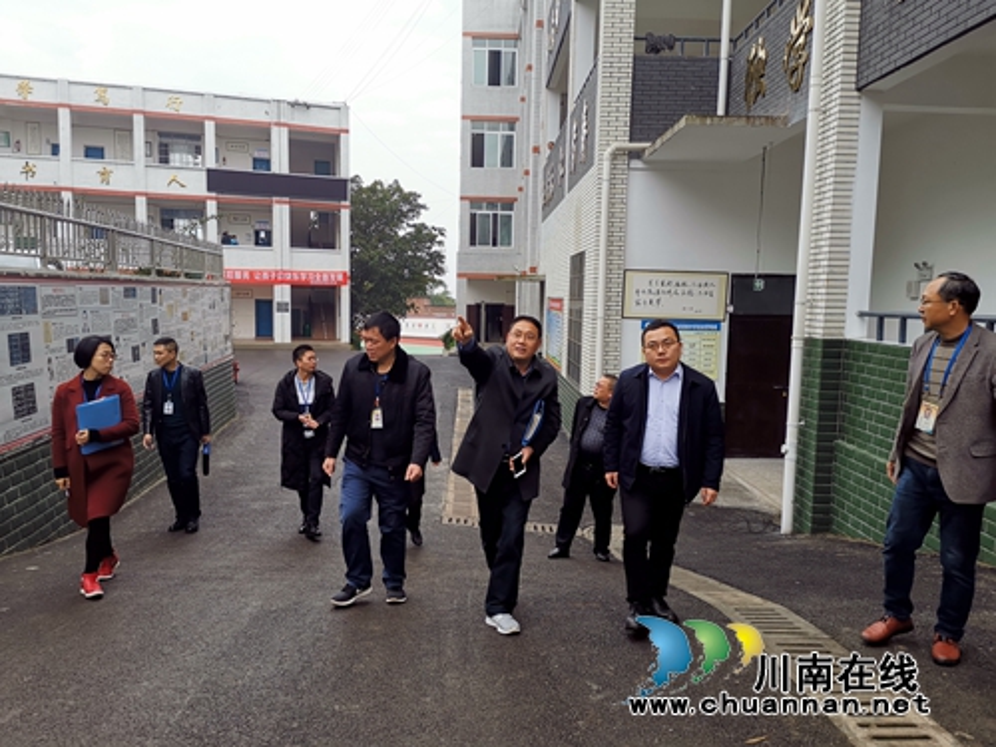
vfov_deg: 51.4
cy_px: 374
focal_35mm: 27
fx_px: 777
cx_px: 498
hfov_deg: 65.3
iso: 50
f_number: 1.8
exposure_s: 1/287
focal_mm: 4.75
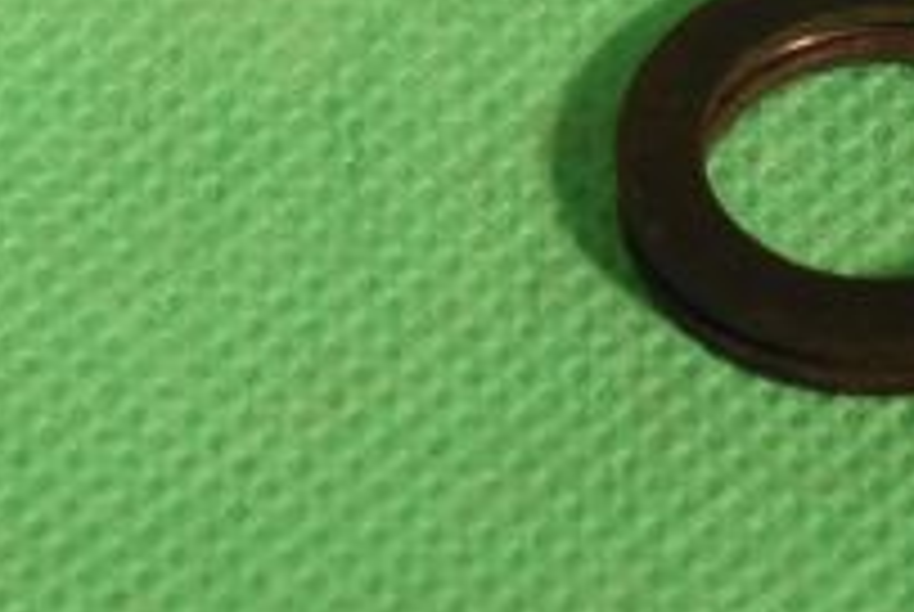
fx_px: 6190
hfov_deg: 8.4
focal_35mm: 243
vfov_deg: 5.7
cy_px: 54
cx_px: 815
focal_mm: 55
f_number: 13
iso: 2200
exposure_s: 1/100
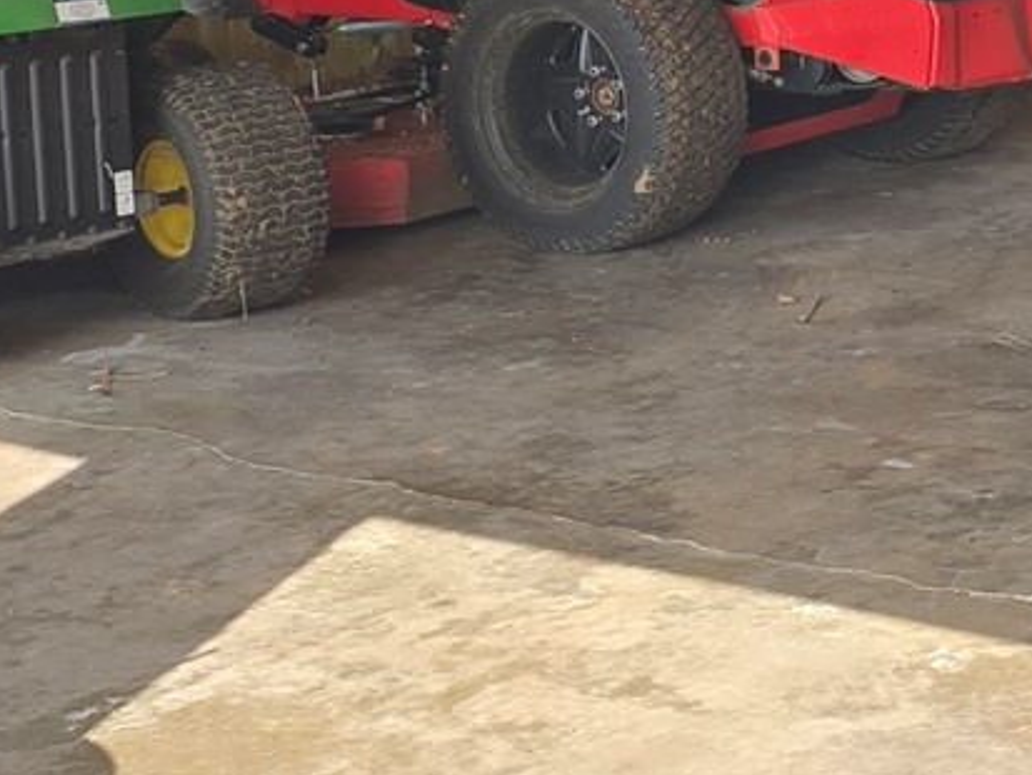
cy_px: -10
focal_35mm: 114
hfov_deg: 16.5
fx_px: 3400
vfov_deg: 12.8
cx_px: 1252
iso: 12
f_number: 1.7
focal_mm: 6.3
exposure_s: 1/265
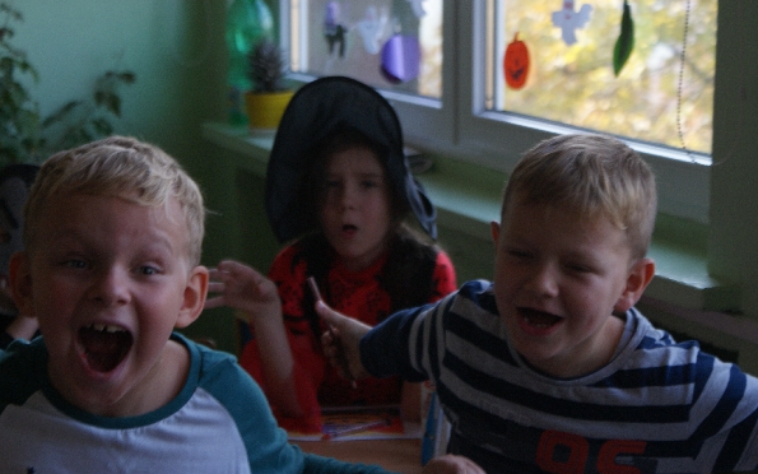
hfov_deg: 19.3
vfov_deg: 12.1
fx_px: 2231
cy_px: 245
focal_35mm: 108
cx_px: 378
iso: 400
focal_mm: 70
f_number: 5.6
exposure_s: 1/125
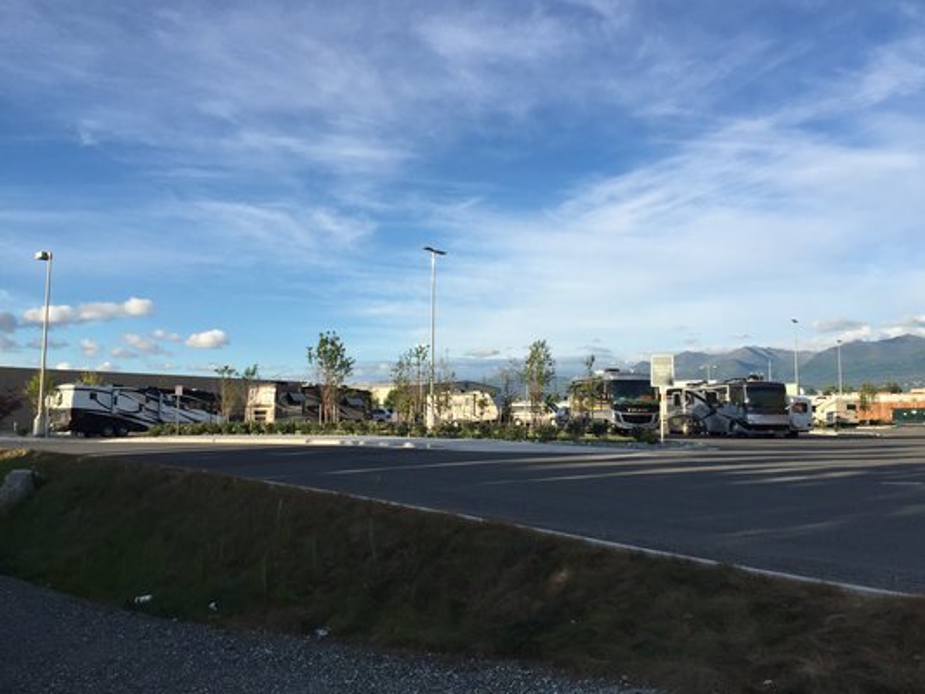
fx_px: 775
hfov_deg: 61.6
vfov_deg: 48.2
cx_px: 462
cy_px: 347
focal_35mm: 29
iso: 32
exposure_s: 1/1412
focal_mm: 4.15
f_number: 2.2
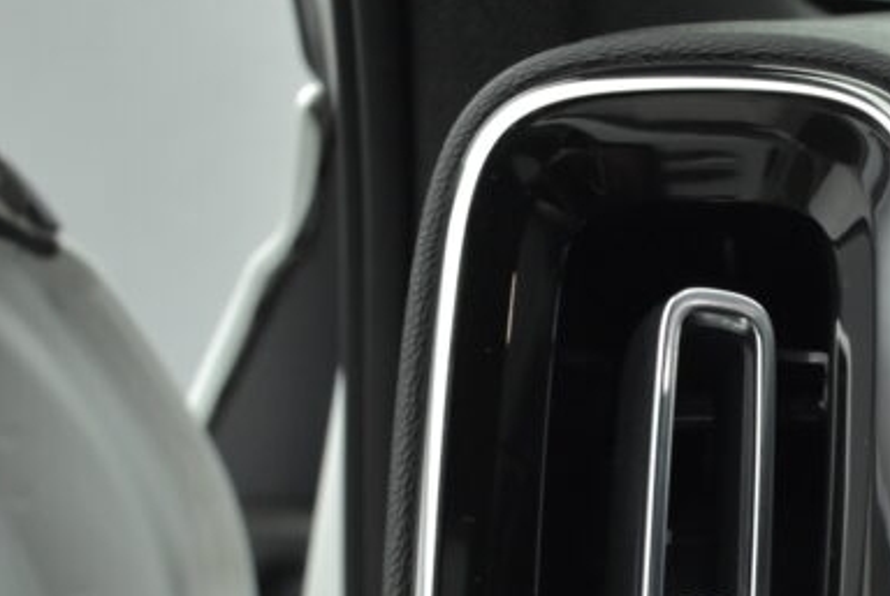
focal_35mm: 80
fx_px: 1980
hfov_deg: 24.1
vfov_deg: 16.5
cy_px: 673
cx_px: 902
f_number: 3.8
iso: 1600
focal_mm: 20
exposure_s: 1/100
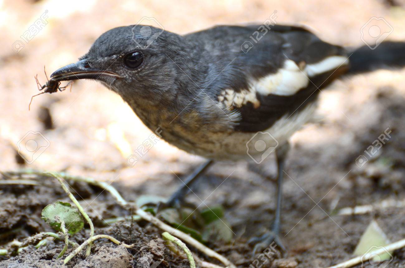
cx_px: 202
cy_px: 134
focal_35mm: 450
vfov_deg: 3.0
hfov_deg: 4.6
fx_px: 5052
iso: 100
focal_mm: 300
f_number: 5.6
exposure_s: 1/60
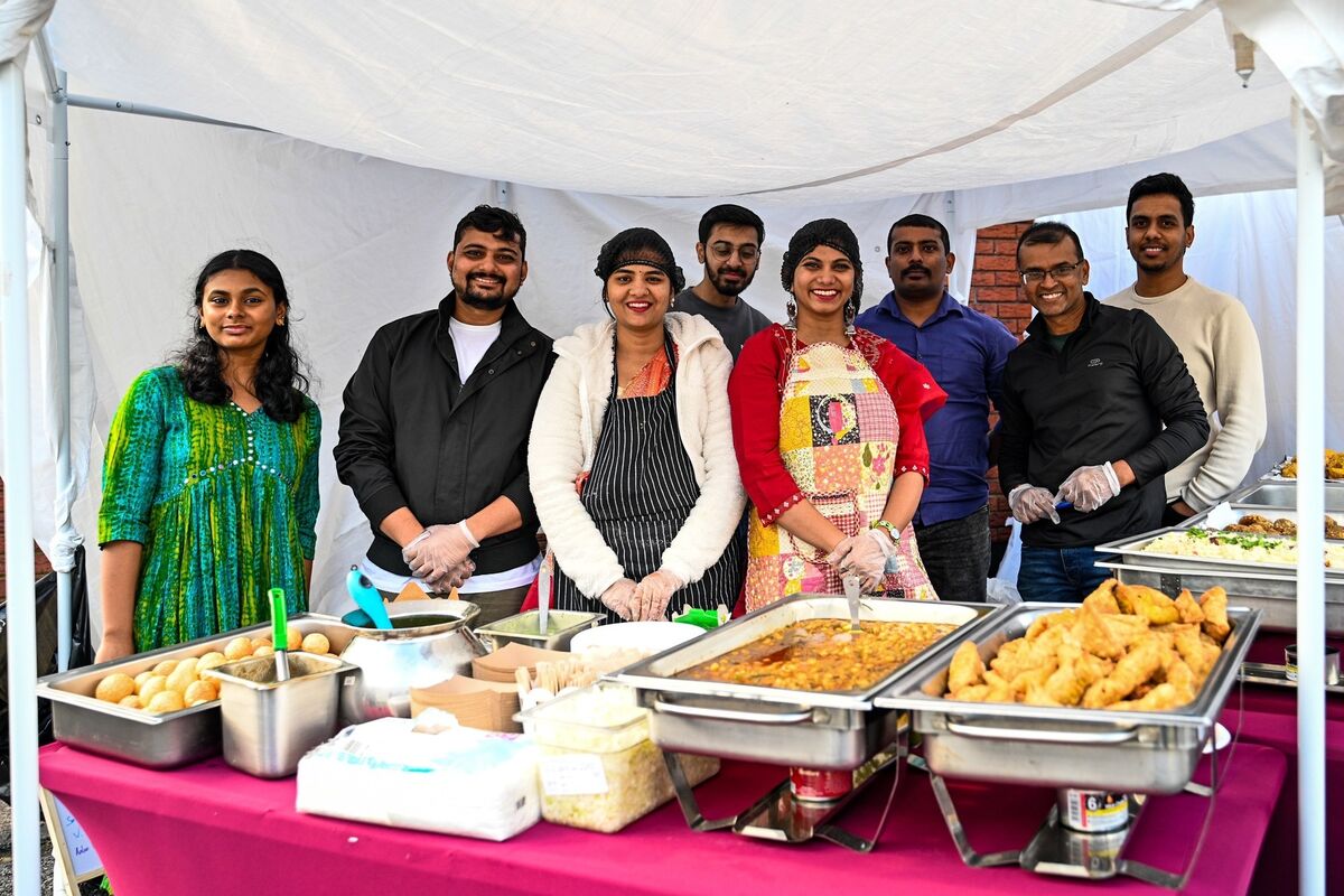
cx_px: 672
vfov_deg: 46.4
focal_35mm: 28
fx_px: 1045
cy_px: 448
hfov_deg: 65.5
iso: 400
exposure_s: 1/250
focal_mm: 28
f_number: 3.2
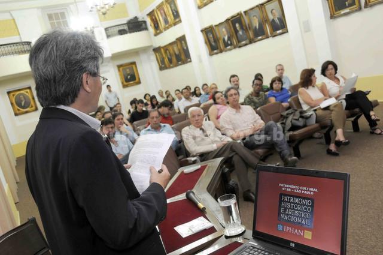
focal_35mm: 33
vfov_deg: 39.9
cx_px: 192
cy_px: 128
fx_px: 351
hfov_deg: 57.3
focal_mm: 22
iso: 800
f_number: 5
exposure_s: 1/25
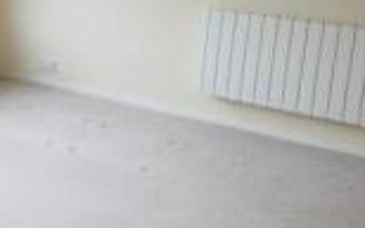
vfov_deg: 19.9
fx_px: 636
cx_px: -81
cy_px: 20
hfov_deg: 27.8
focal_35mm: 64
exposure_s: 1/60
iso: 200
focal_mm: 8
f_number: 4
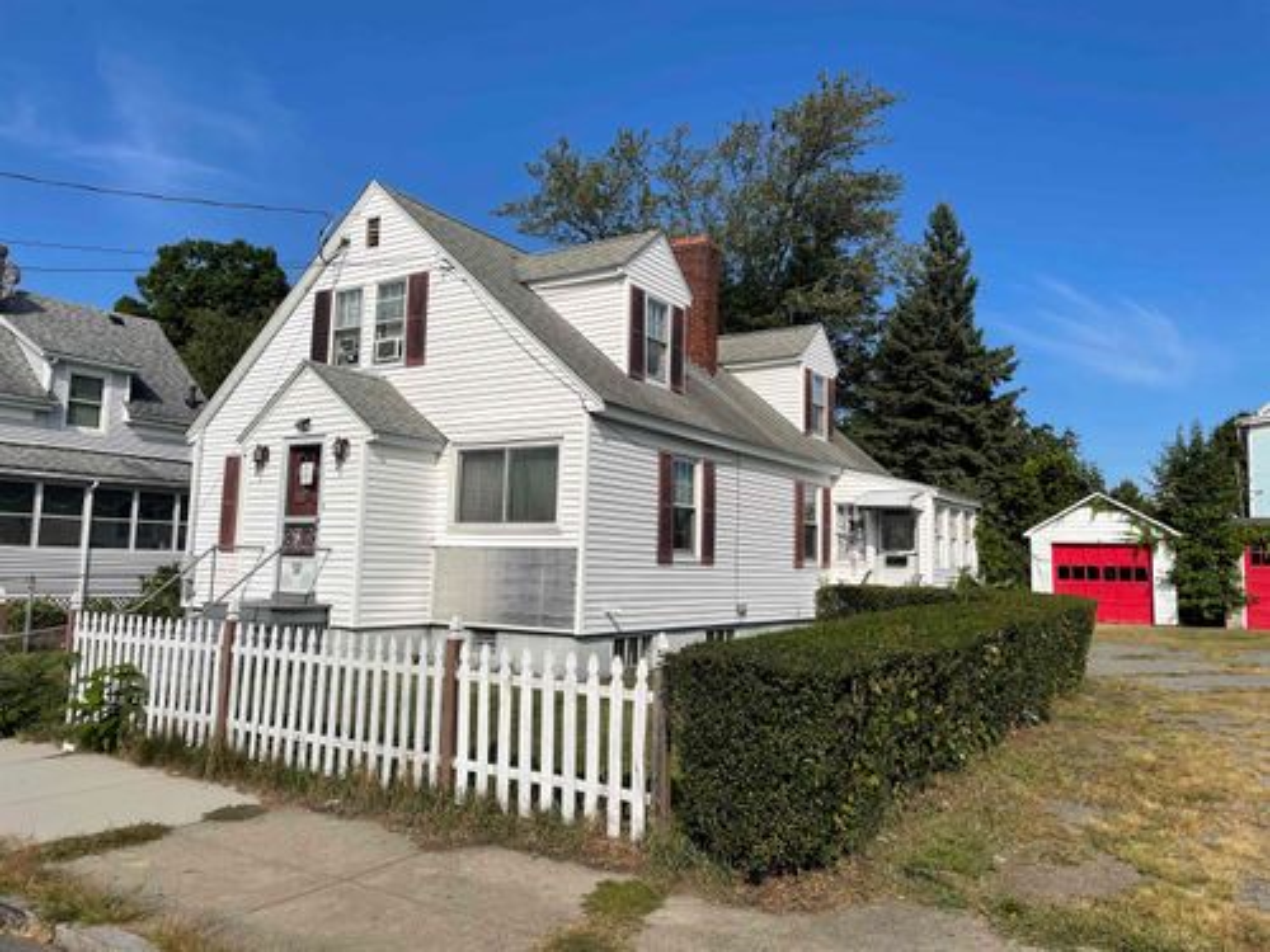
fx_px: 954
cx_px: 635
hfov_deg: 67.3
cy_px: 476
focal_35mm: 26
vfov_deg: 53.1
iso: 32
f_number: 1.6
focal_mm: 4.2
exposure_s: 1/6494
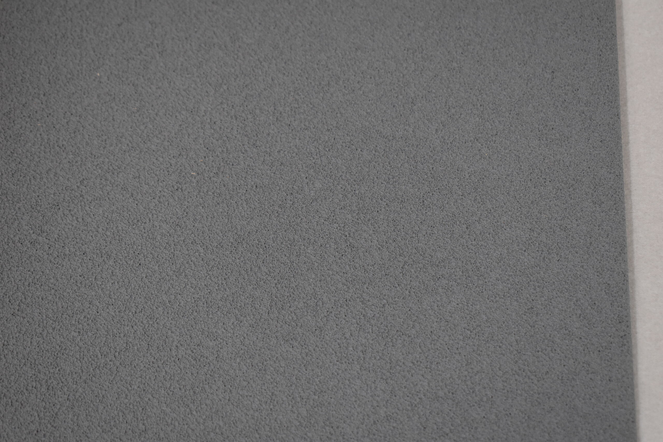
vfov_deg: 19.7
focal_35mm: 69
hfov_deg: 29.2
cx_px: 332
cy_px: 221
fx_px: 1271
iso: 800
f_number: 5.3
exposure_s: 1/160
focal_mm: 46
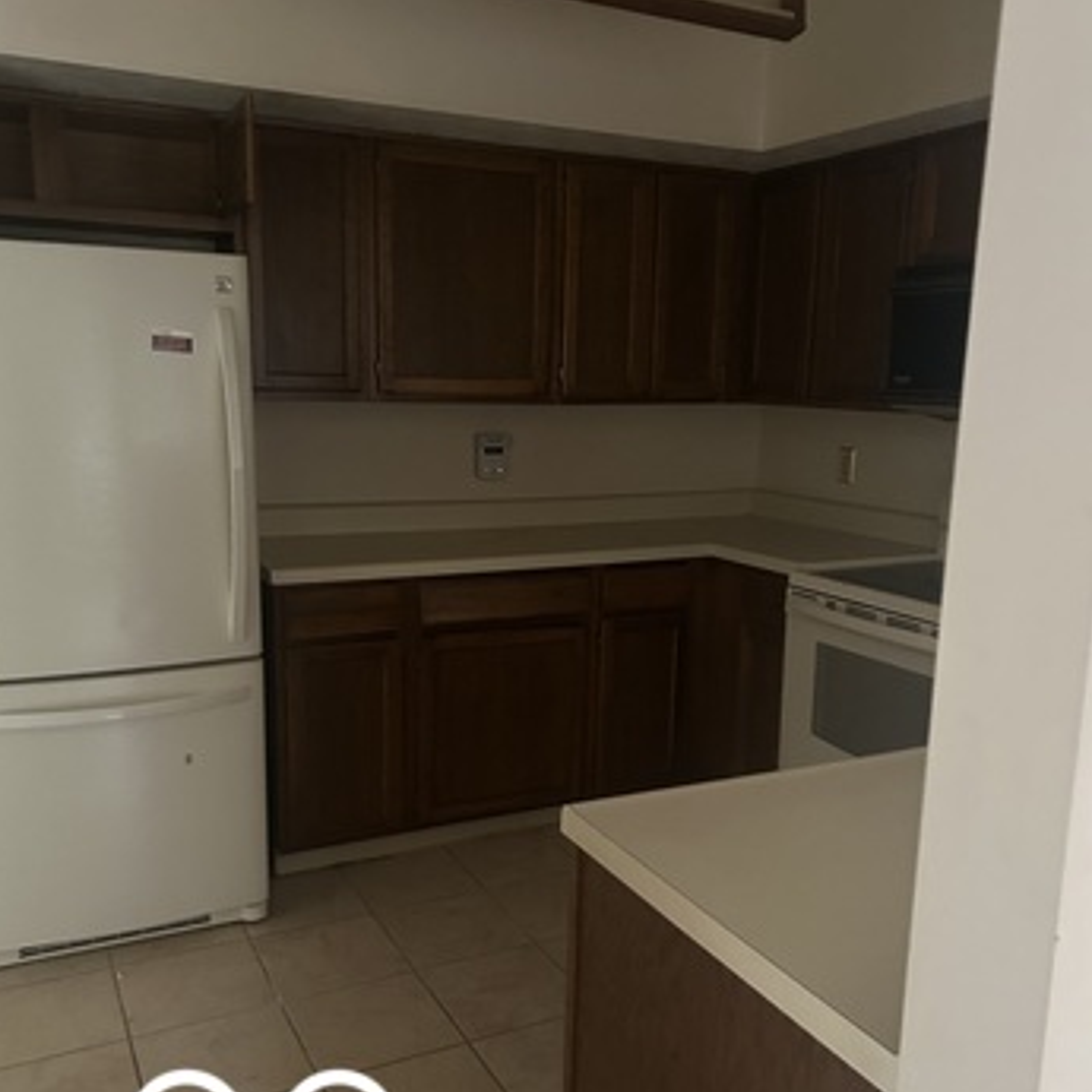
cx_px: 551
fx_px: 1142
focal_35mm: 32
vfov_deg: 51.0
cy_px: 592
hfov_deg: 51.1
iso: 640
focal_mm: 5.7
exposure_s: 1/30
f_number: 1.5
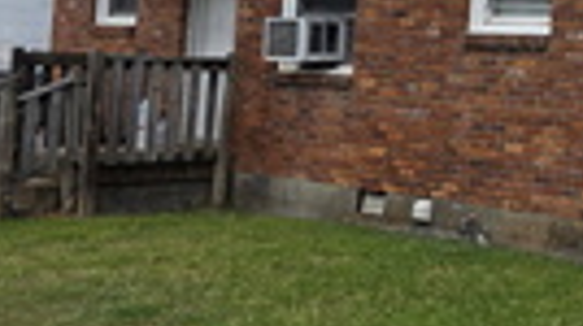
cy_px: 13
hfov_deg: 23.8
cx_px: 818
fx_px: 1158
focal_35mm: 75
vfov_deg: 15.8
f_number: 1.7
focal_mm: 6.3
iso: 80
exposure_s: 1/4889
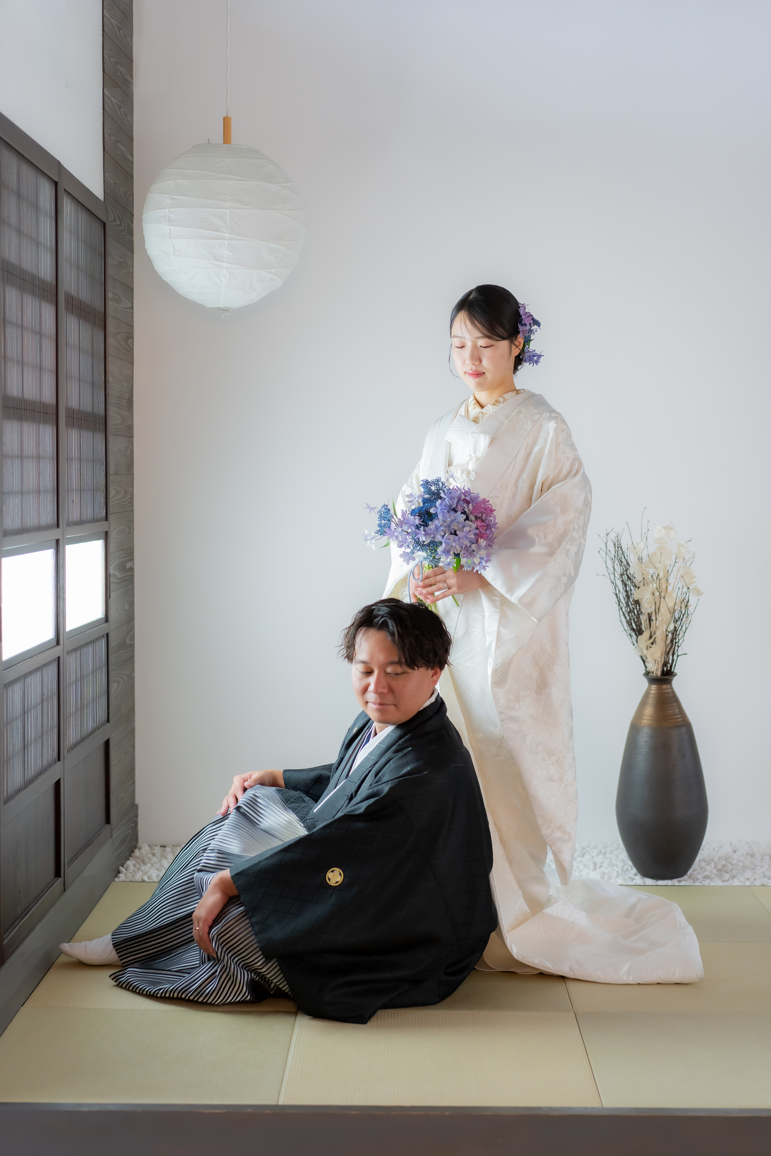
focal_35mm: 55
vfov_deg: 36.2
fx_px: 1767
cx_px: 386
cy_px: 578
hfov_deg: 24.6
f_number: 2.8
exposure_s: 1/160
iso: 1000
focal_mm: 55
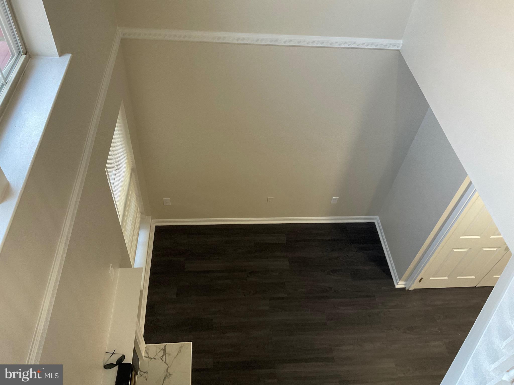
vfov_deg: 48.2
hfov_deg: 61.7
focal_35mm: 29
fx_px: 431
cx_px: 257
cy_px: 192
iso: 125
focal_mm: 3
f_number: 1.8
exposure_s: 1/60
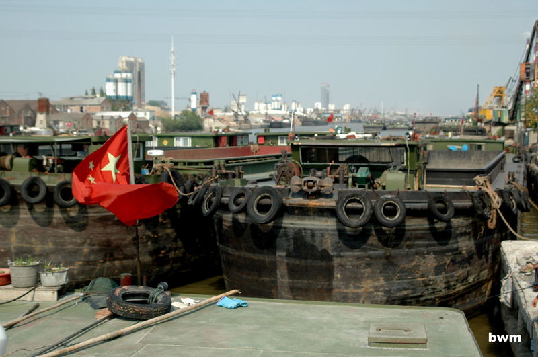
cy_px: 178
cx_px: 269
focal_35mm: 54
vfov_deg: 25.0
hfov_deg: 36.9
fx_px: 806
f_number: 5.6
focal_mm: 36
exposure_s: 1/640
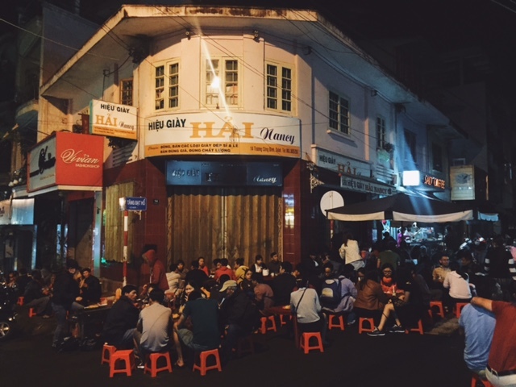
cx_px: 258
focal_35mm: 29
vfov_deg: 48.2
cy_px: 194
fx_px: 432
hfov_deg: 61.7
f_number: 2.2
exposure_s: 1/17
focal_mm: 4.15
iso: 320
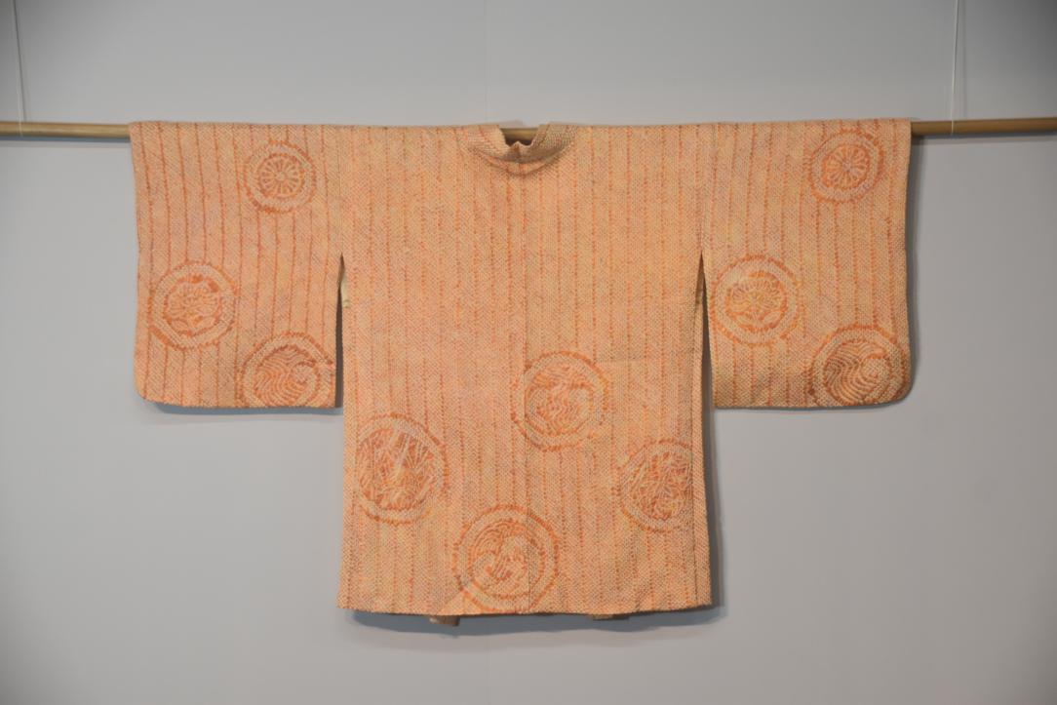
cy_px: 352
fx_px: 2731
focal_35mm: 93
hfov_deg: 21.9
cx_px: 528
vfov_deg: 14.7
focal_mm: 62
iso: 640
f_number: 5
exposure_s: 1/60
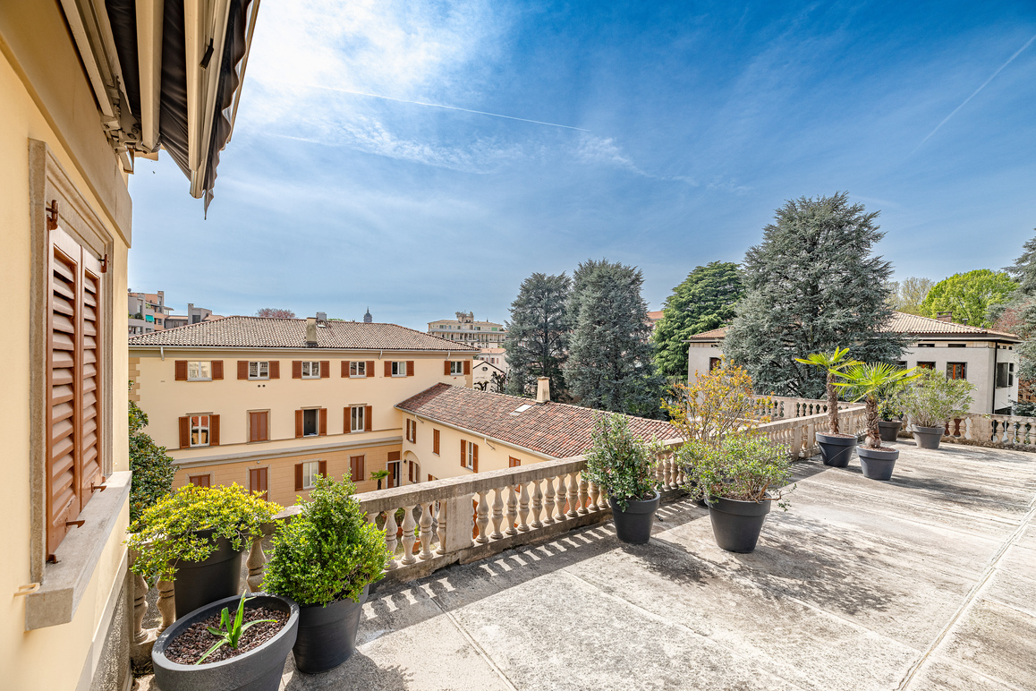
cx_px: 518
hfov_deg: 104.3
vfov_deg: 81.2
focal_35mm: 14
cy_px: 346
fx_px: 403
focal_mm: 14
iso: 100
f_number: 9
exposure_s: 1/800
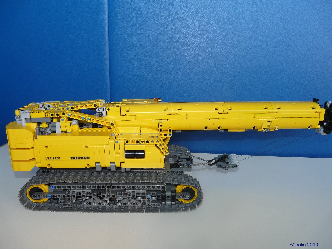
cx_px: 166
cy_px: 124
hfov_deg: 63.4
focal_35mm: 28
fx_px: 269
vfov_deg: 49.7
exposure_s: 1/30
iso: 100
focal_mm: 4.6
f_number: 2.8
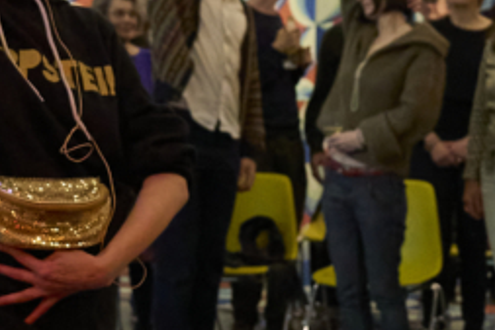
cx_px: 350
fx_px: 1610
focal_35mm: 117
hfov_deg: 17.4
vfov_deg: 11.7
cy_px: 154
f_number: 4
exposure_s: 1/160
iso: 8000
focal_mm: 26
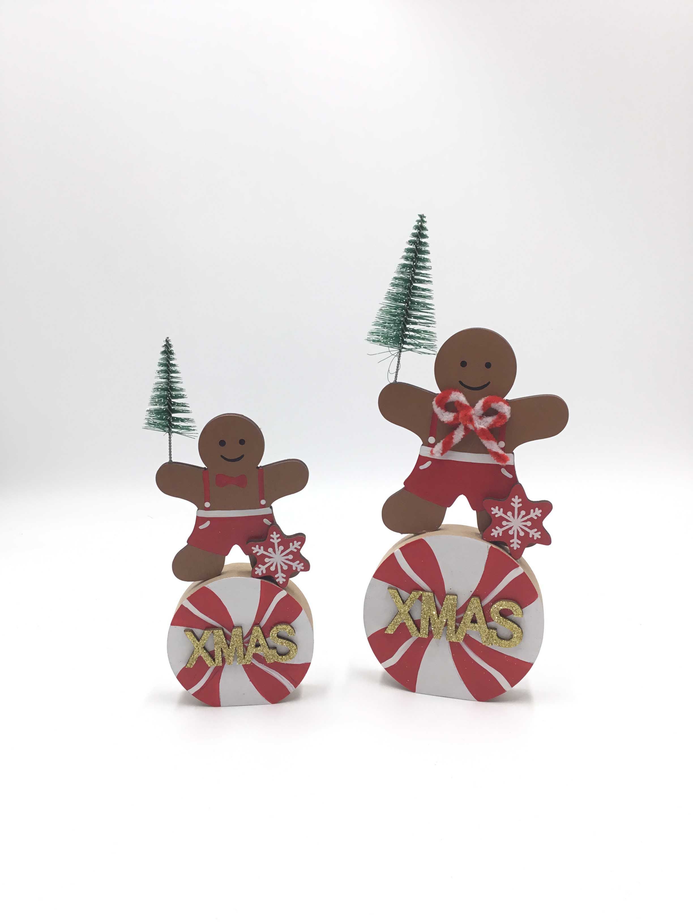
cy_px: 462
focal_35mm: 31
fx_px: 827
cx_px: 346
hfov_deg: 45.4
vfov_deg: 58.4
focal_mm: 3.3
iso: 25
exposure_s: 1/135
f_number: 2.4
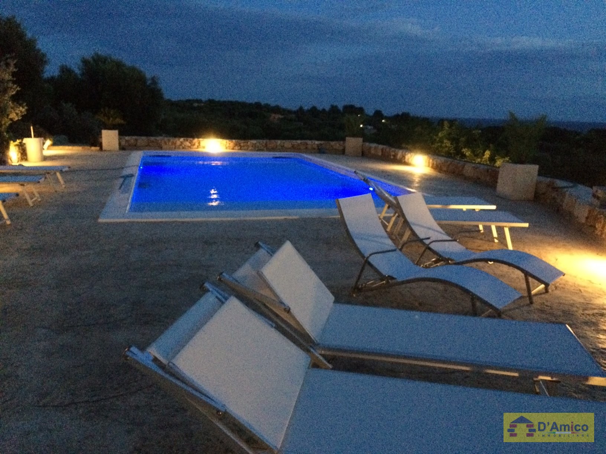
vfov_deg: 48.2
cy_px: 227
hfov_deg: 61.7
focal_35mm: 29
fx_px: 508
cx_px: 303
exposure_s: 1/17
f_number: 2.2
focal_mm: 4.15
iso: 640
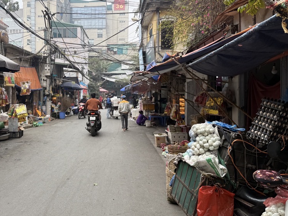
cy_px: 95
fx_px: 275
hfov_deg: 54.2
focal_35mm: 33
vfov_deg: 42.9
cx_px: 95
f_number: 1.78
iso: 80
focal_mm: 6.76
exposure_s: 1/722
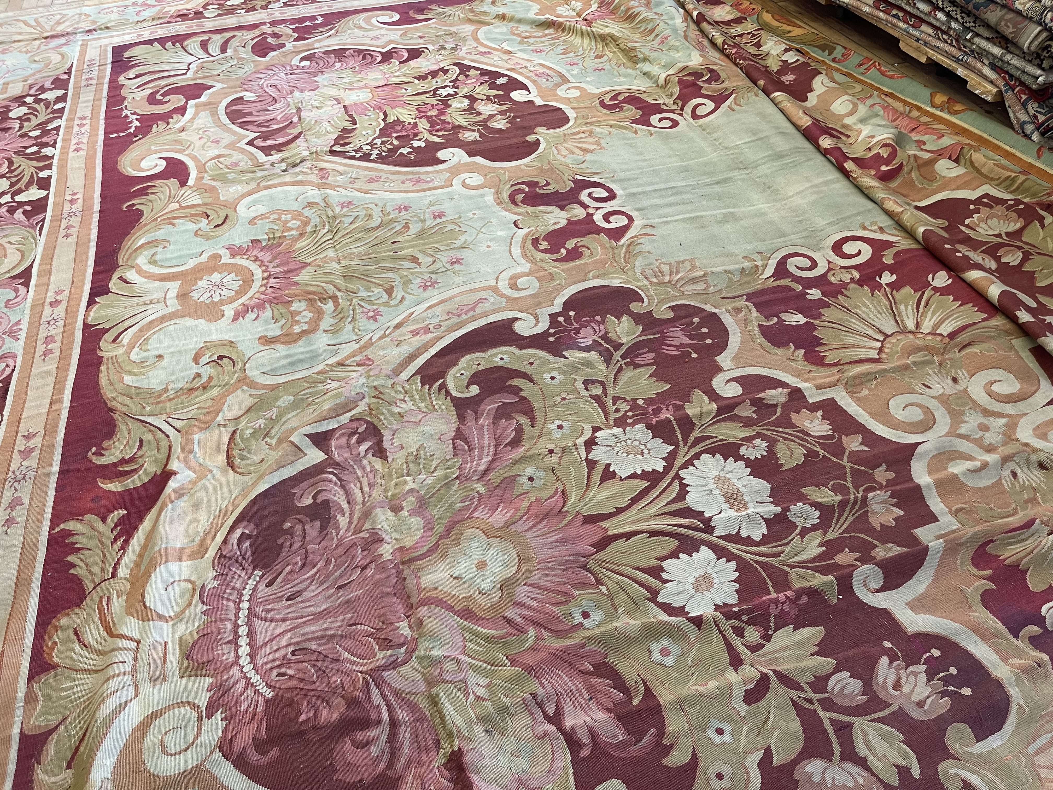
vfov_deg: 54.9
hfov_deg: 69.4
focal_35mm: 25
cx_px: 526
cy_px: 395
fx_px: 760
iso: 100
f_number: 1.6
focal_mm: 5.1
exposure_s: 1/40
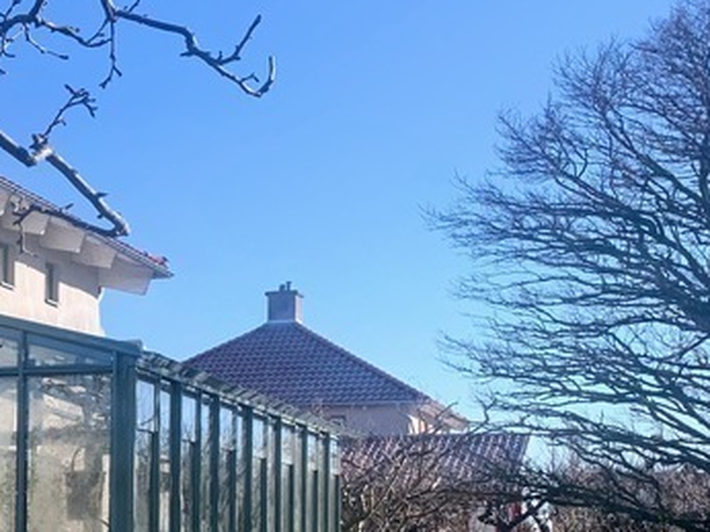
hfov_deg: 21.8
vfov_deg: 18.8
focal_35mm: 77
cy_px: 479
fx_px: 1578
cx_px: -304
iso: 25
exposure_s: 1/1205
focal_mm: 4.25
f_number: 1.8
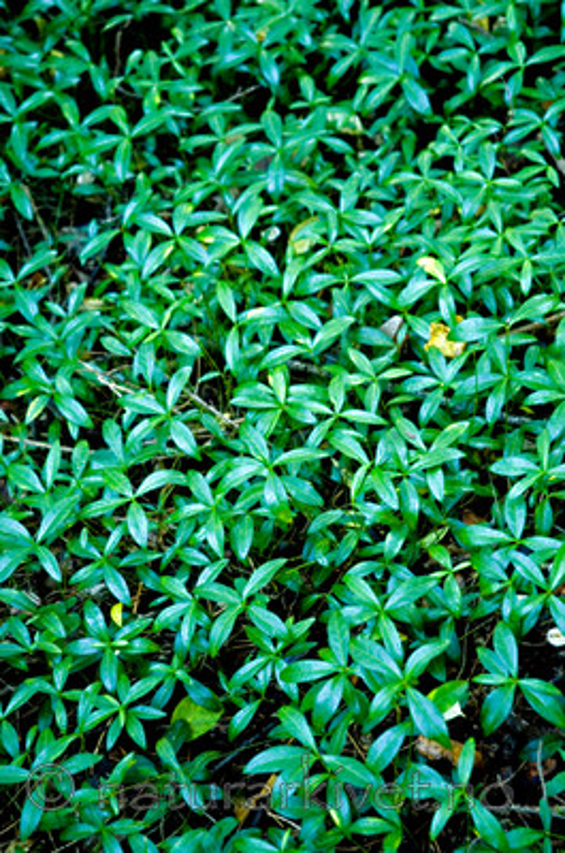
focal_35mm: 82
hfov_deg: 16.5
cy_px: 426
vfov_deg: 24.7
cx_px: 282
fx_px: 1950
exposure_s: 1/2.5
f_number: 4.5
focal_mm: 55
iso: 200
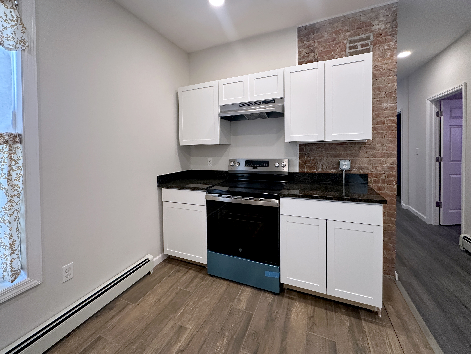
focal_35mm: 14
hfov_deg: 102.1
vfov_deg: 85.7
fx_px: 190
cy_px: 177
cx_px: 236
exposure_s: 1/120
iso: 250
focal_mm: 2.22
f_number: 2.2
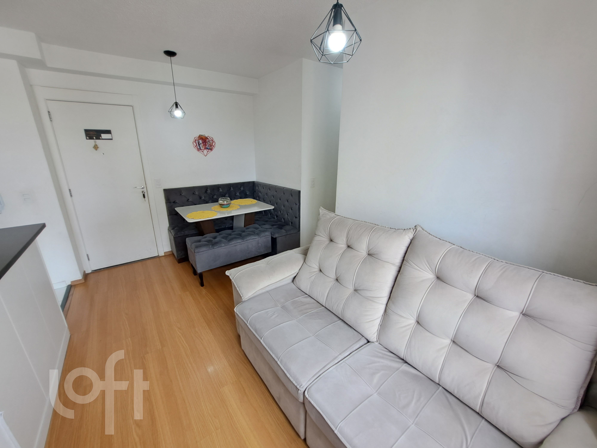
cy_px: 224
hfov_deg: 106.2
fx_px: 224
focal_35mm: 13
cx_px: 298
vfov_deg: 89.9
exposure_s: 1/40
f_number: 2.2
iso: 50
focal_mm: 1.74
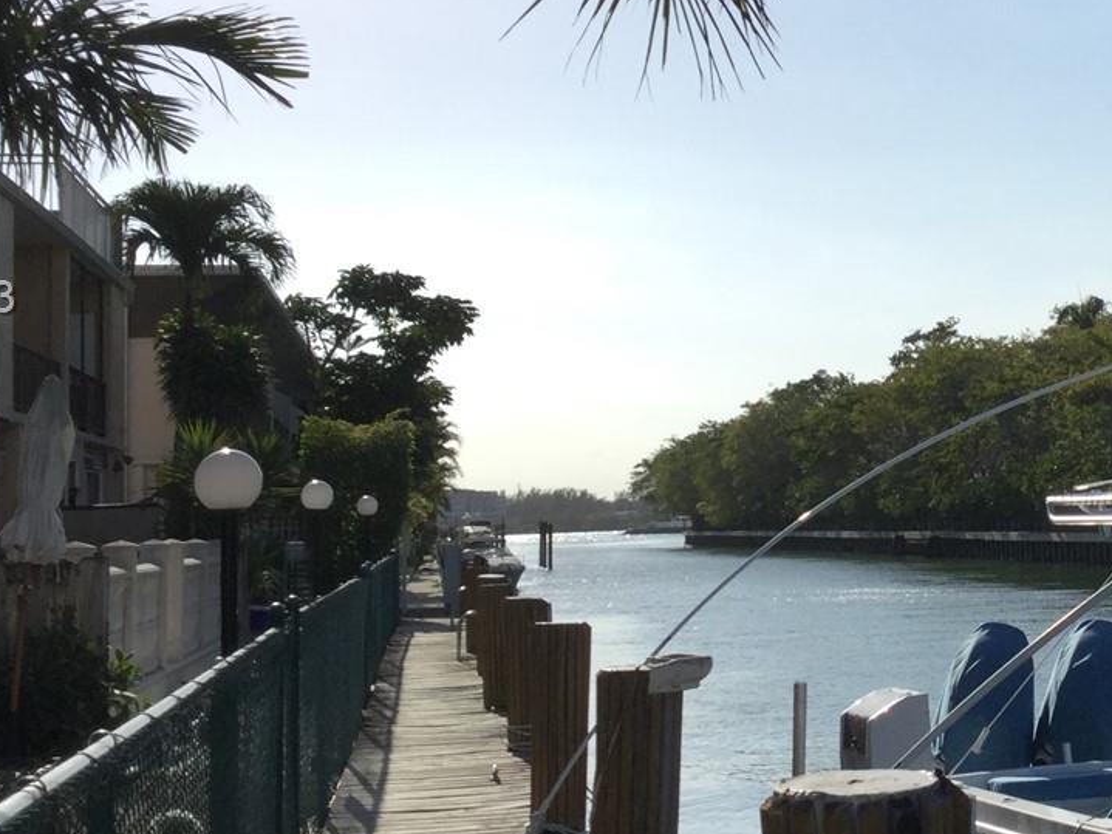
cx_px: 1018
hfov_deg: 27.1
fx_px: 2216
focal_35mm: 69
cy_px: 300
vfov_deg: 21.2
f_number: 2.4
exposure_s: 1/2146
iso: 25
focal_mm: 3.3
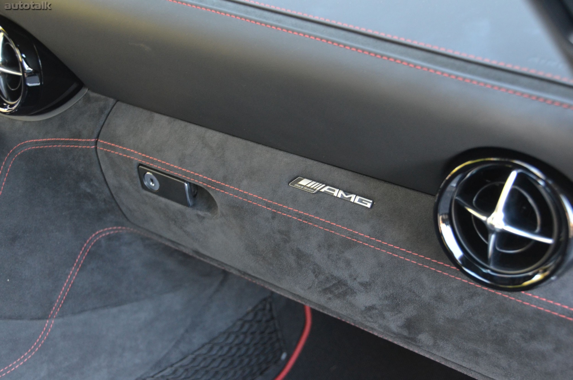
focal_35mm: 44
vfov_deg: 30.7
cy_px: 190
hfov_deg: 45.0
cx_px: 286
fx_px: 691
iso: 1600
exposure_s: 1/60
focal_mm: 29
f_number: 4
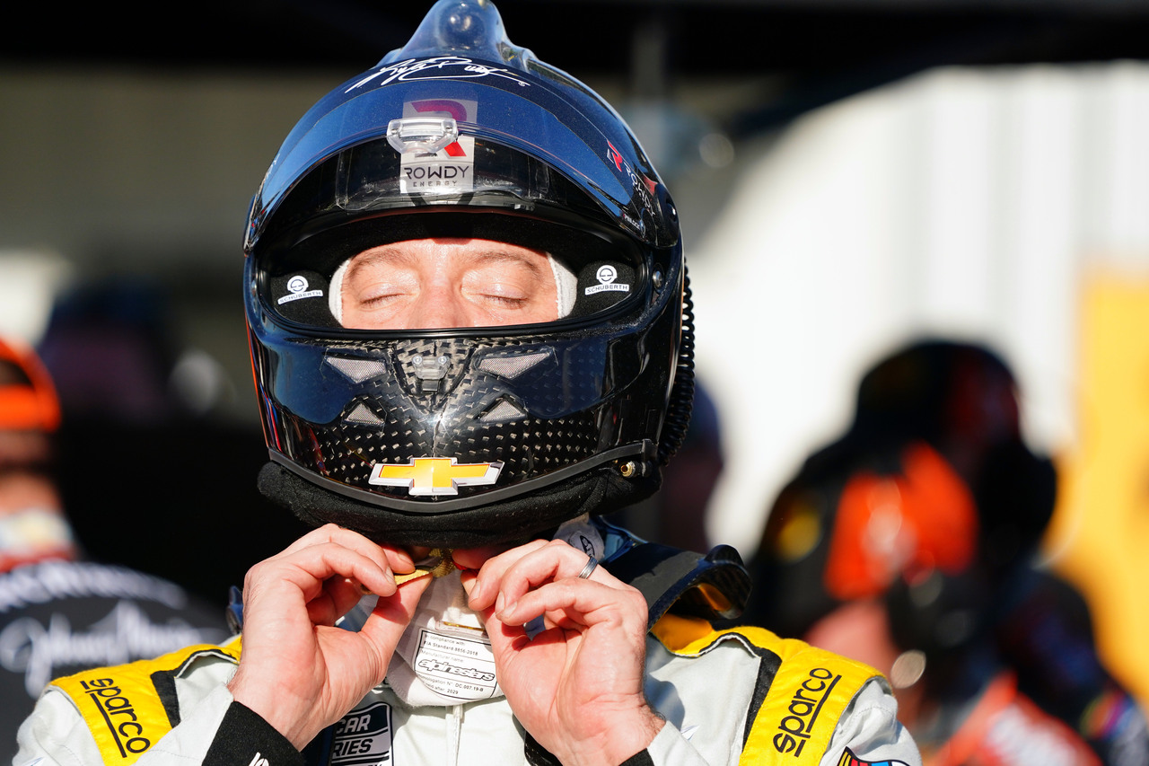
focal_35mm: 370
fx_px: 11807
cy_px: 383
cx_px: 574
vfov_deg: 3.7
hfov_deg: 5.6
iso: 500
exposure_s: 1/2000
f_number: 5.6
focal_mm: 370
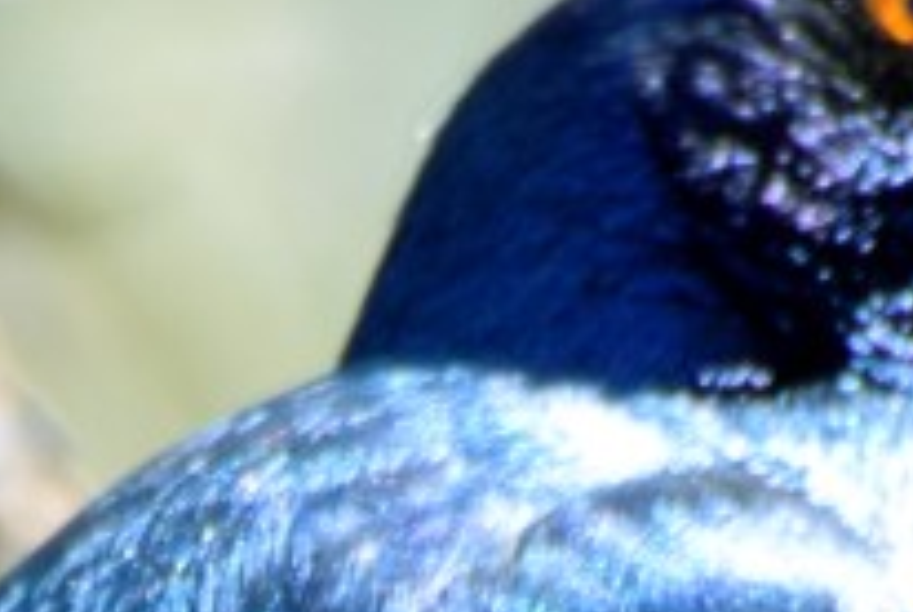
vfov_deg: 0.4
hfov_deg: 0.6
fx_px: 89702
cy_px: 1220
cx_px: 111
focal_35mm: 3532
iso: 400
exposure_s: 1/250
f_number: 5.6
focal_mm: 300
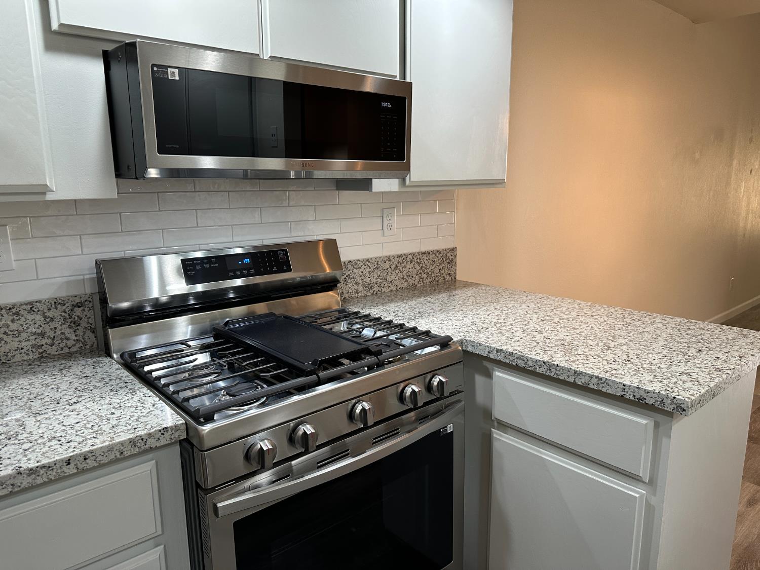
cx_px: 380
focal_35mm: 24
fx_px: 527
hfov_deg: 71.6
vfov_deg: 56.8
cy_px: 285
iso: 200
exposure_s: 1/120
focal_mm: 6.86
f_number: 1.78
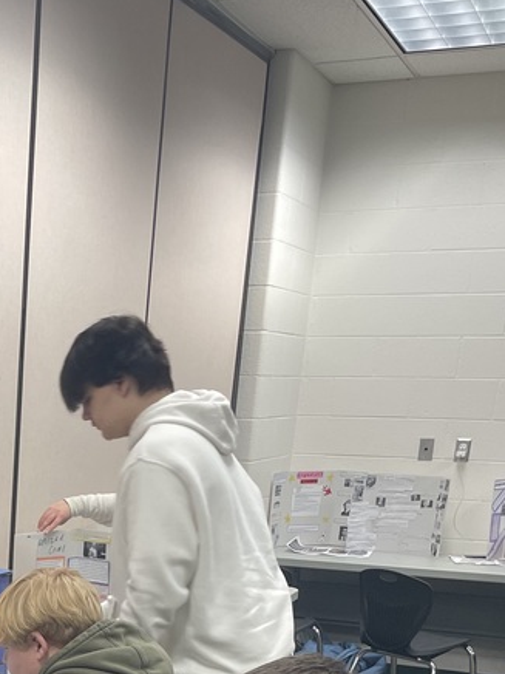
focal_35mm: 61
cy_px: 778
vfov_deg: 28.2
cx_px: -85
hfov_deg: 22.3
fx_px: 1187
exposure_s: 1/60
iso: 80
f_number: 1.6
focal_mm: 4.2
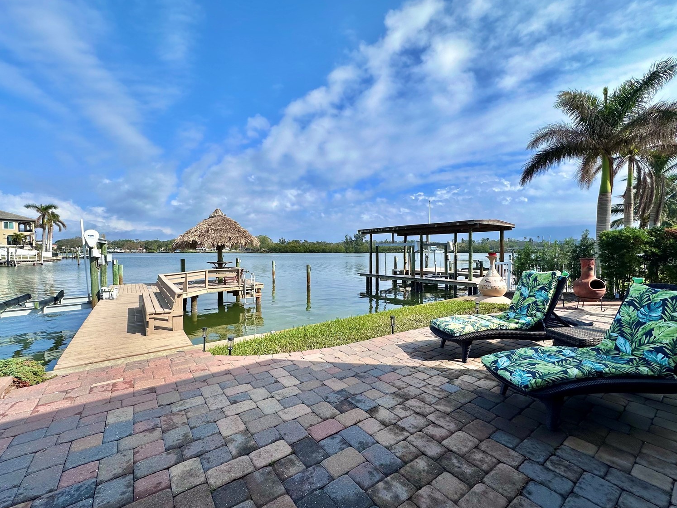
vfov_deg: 81.7
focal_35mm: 15
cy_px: 261
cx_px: 348
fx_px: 293
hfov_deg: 98.1
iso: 50
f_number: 2.2
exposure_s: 1/2451
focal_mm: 2.22
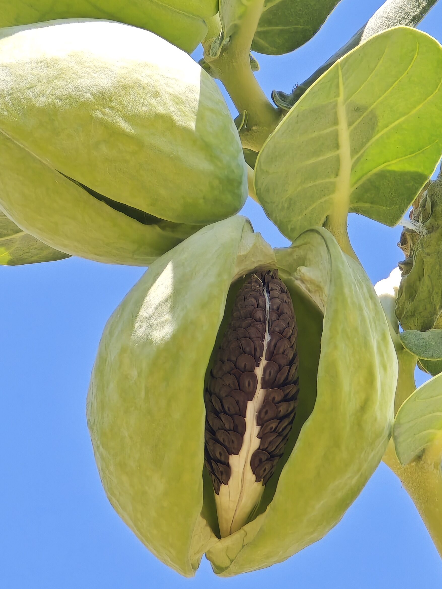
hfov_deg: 6.2
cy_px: 294
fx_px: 4087
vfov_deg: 8.3
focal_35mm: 240
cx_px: 221
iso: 50
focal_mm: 19.4
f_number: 2.5
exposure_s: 1/397
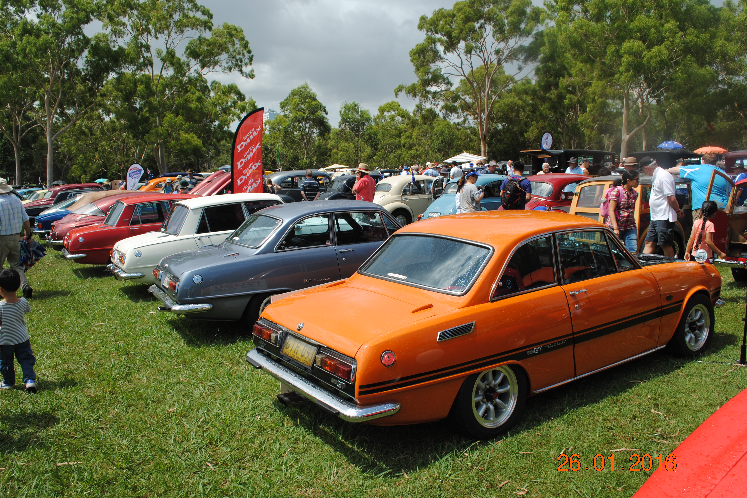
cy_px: 243
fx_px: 581
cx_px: 364
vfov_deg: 46.4
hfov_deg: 65.5
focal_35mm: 28
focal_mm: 18
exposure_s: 1/250
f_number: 8
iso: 100
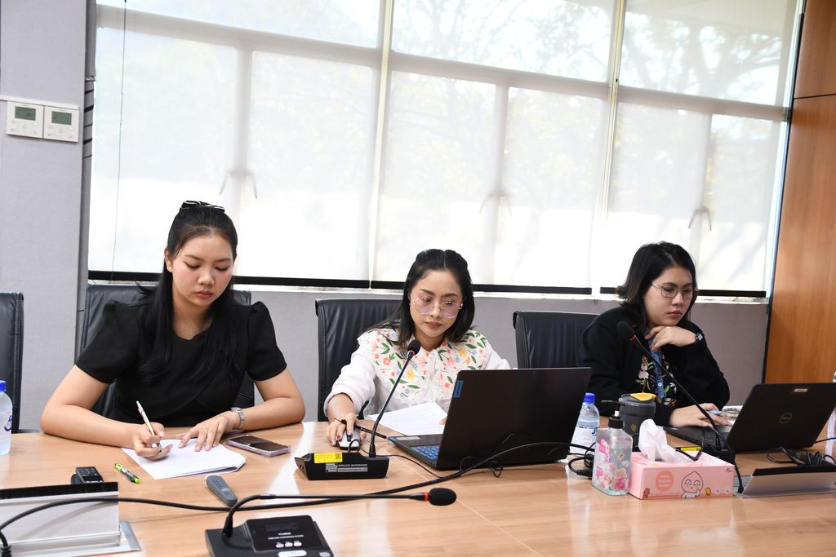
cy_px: 278
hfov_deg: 46.4
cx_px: 418
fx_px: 975
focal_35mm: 42
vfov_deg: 31.9
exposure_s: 1/50
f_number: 4
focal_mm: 28
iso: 640
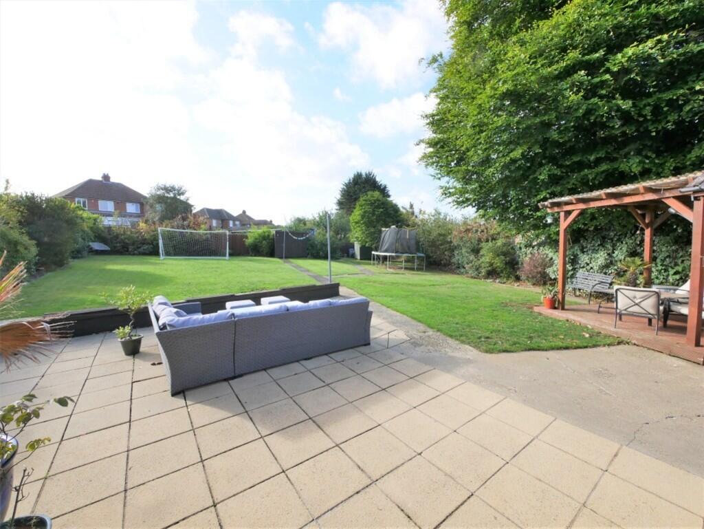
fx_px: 285
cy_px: 264
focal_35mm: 14
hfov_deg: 102.0
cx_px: 352
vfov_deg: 85.7
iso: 200
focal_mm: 7
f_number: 6.3
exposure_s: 1/250
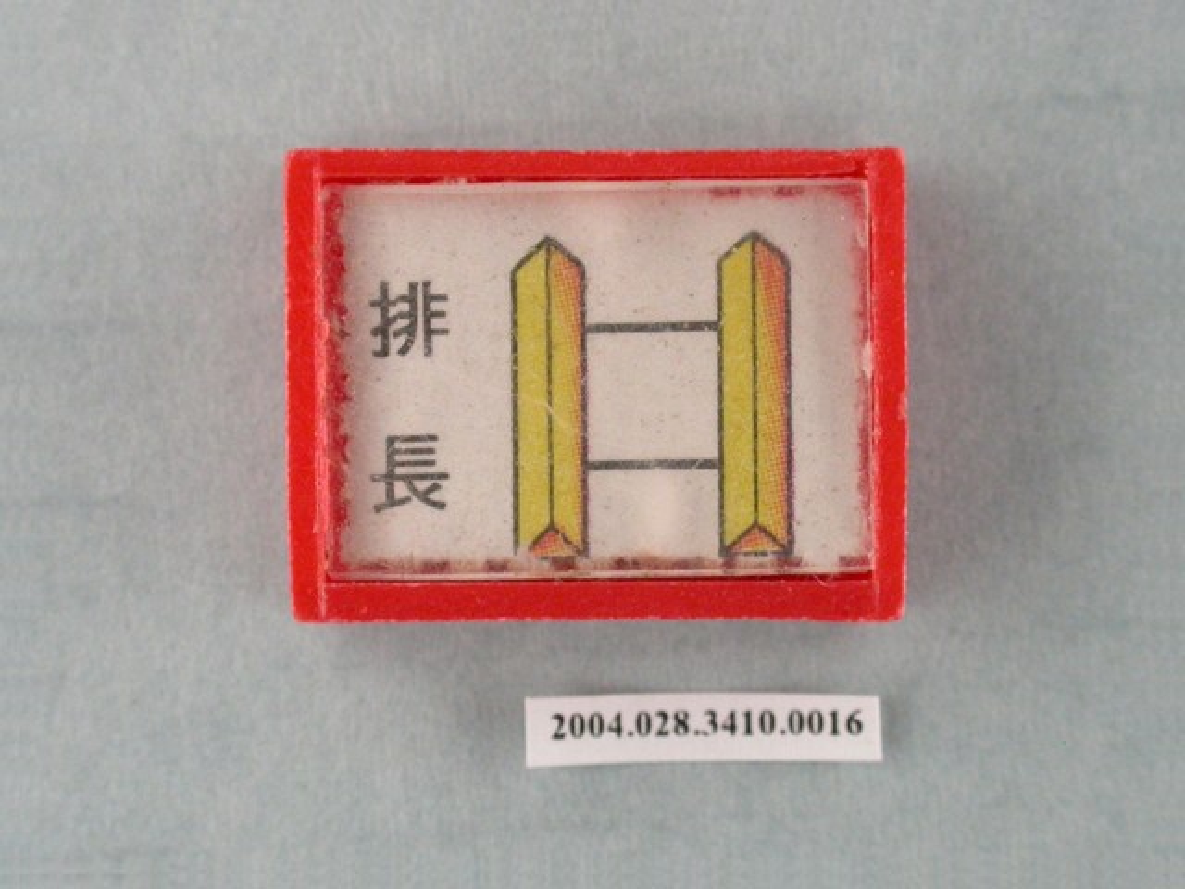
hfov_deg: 13.7
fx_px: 4930
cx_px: 592
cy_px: 444
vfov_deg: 10.3
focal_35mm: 144
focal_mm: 29.9
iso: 200
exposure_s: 1/30
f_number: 6.2
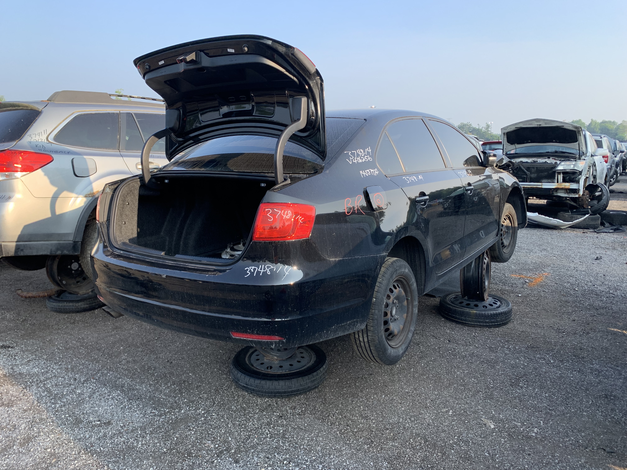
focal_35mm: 26
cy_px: 235
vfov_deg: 53.1
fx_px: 471
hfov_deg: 67.3
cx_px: 314
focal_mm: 4.25
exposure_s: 1/467
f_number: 1.8
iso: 25
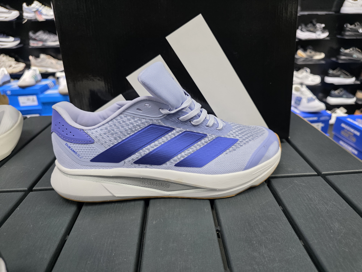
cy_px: 136
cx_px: 181
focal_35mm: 23
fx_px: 241
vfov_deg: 58.9
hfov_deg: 73.9
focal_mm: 6.3
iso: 160
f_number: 1.7
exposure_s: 1/100
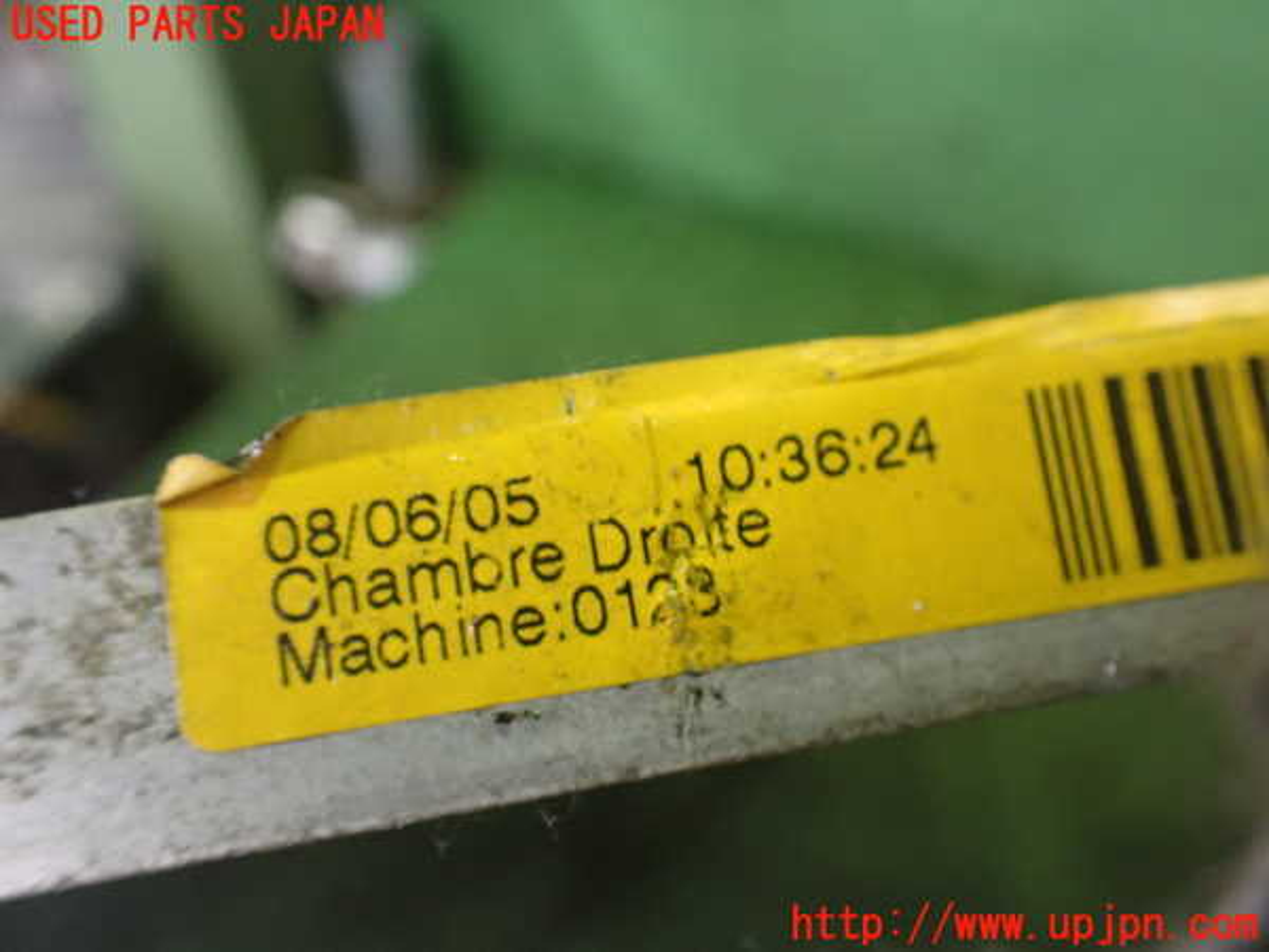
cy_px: 476
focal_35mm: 30
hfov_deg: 60.0
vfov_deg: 46.8
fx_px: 1100
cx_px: 634
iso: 800
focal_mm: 5.4
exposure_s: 1/100
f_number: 2.3
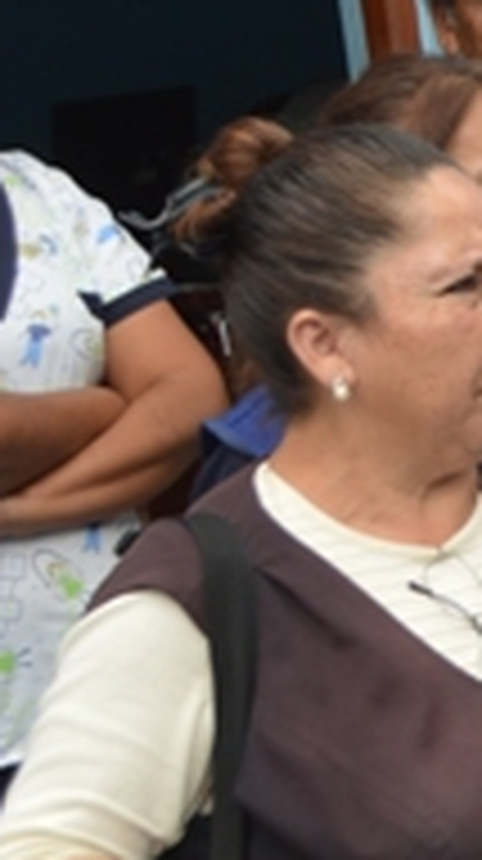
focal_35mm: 116
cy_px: 342
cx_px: 1248
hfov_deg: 9.1
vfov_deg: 18.5
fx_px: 2644
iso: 110
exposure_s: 1/125
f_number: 5.6
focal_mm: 22
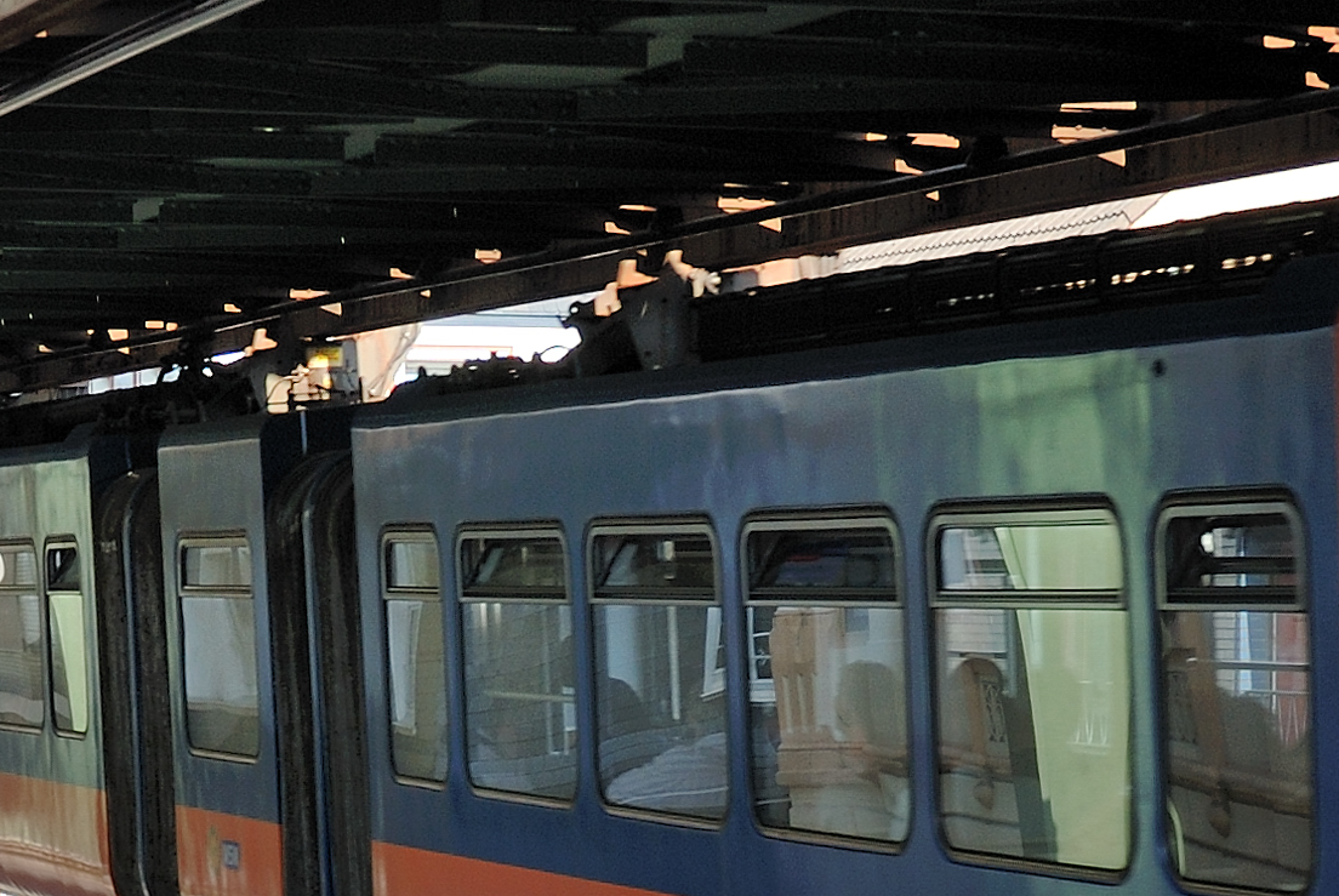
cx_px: 608
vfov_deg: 9.8
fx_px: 5165
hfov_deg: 14.8
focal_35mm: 139
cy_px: 929
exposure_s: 1/125
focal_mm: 27
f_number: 5.6
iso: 100
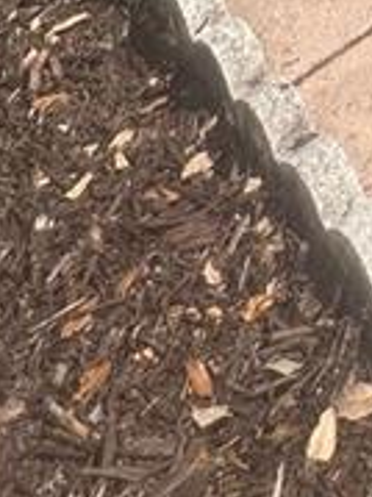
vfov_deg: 12.1
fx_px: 1349
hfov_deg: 12.8
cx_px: 838
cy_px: -919
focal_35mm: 94
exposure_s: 1/917
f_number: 2.2
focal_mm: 2.22
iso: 40
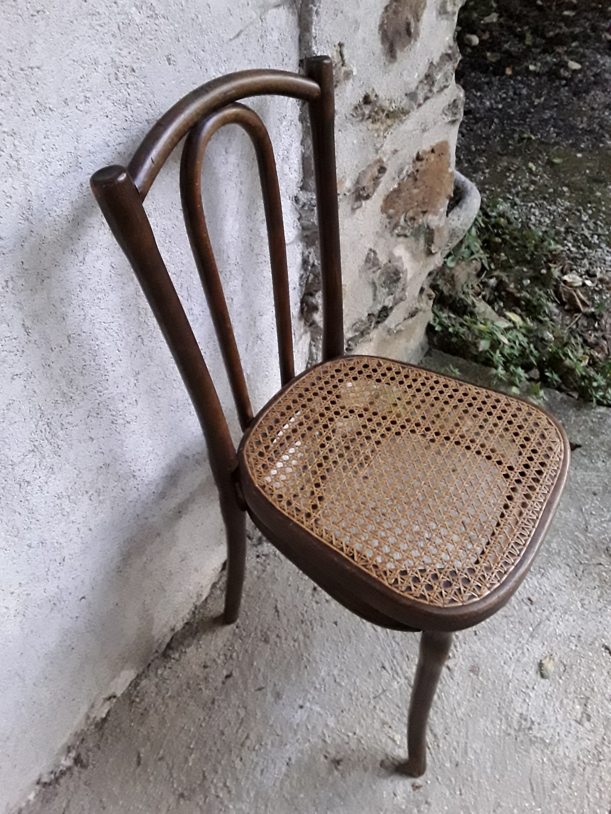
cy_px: 407
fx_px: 635
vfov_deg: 65.3
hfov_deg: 51.4
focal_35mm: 27
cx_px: 306
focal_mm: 2.91
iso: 400
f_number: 1.9
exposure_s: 1/17
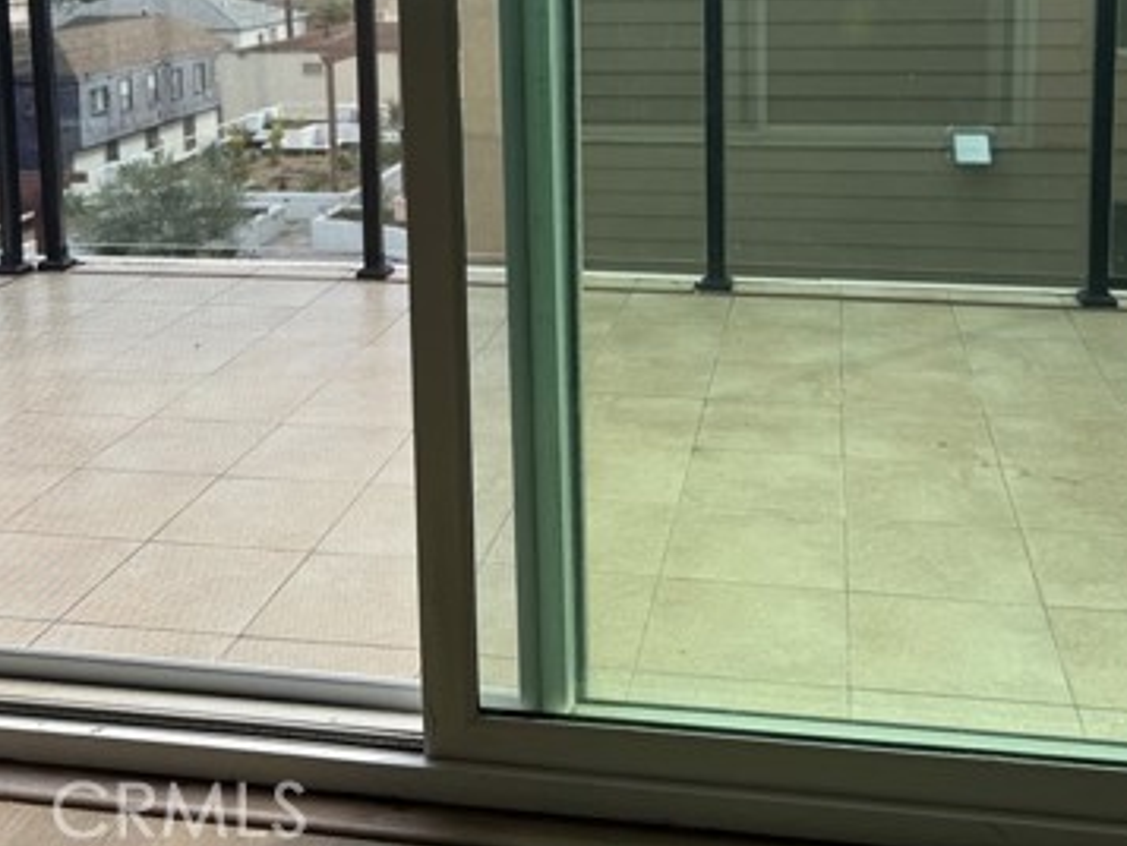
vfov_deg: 32.1
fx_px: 1400
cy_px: 98
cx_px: 568
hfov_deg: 43.8
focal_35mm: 43
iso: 80
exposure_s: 1/1653
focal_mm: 6.76
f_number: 1.78
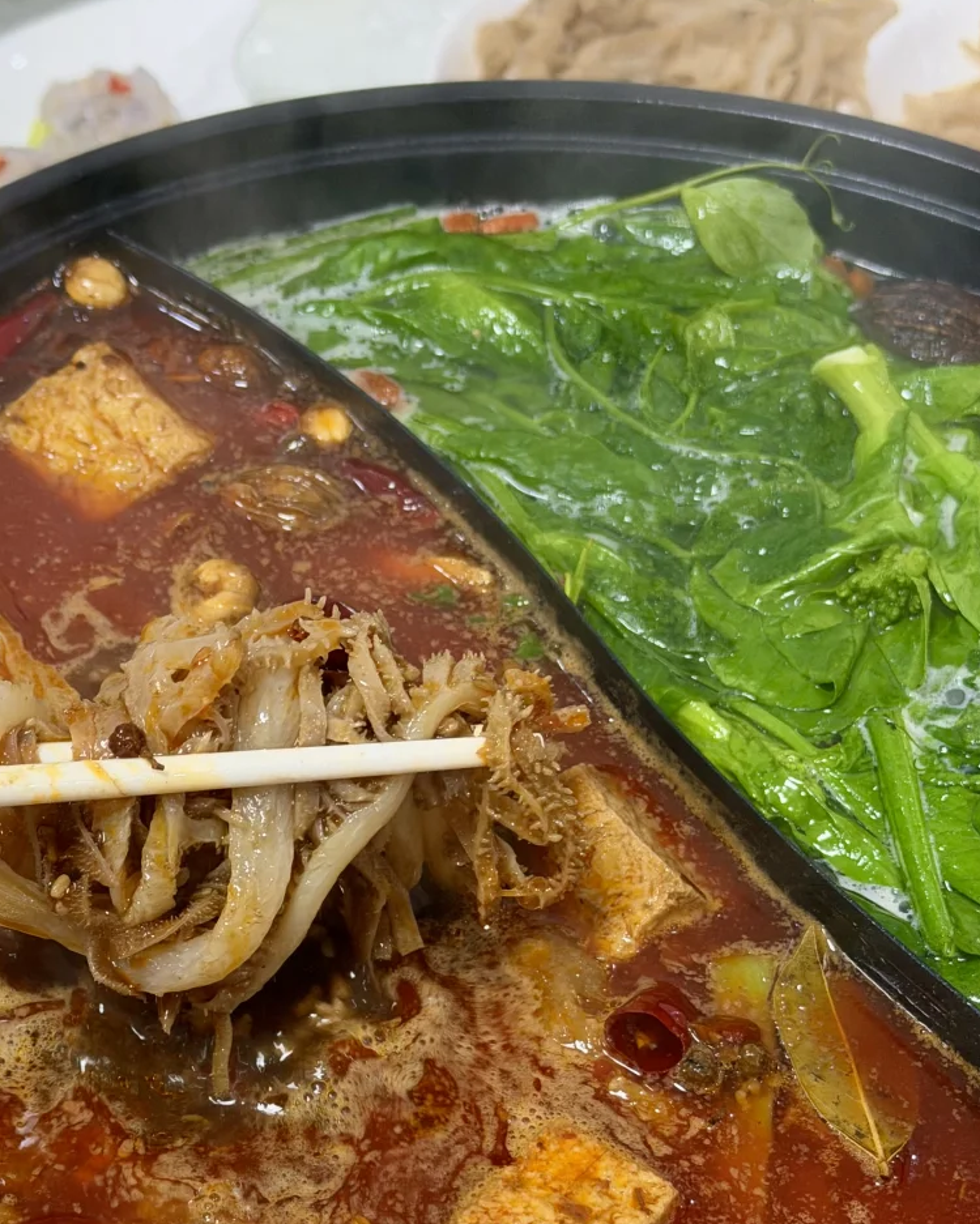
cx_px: 287
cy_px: 799
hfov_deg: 21.1
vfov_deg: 26.3
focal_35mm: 72
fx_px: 2610
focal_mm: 6.76
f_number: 1.78
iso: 200
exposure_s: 1/50
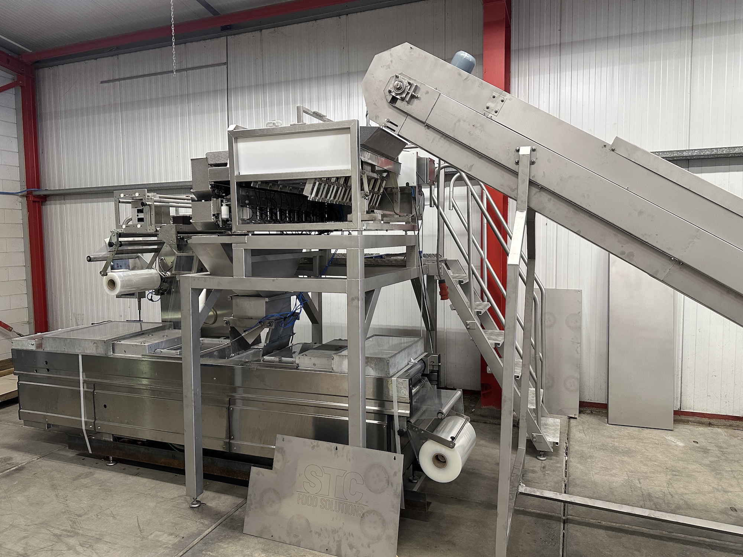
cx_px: 372
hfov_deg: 71.6
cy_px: 278
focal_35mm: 24
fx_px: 515
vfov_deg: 56.8
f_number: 1.78
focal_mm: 6.86
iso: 250
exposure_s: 1/50
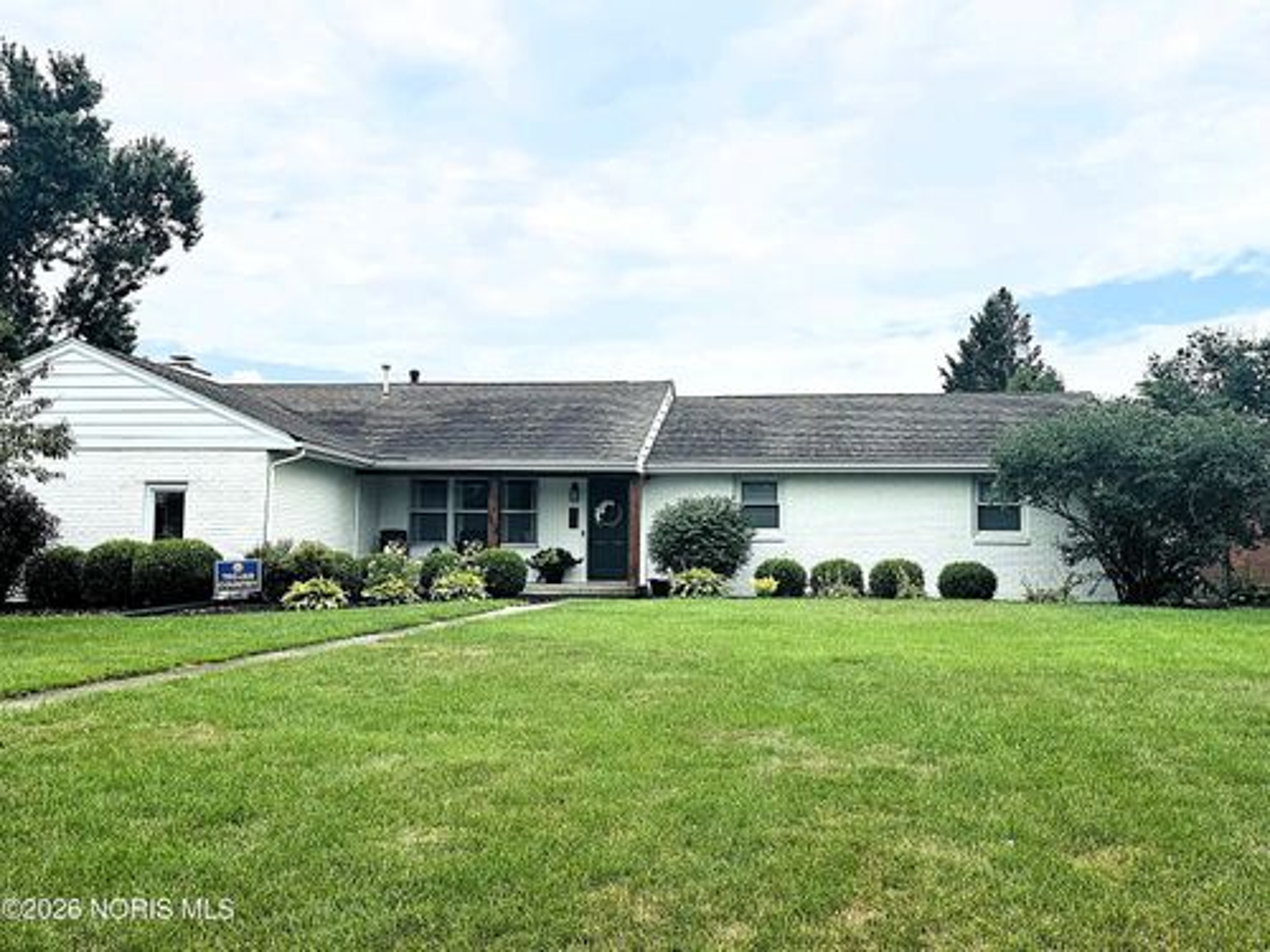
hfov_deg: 52.6
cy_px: 476
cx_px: 635
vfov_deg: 40.7
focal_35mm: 35
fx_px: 1284
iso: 80
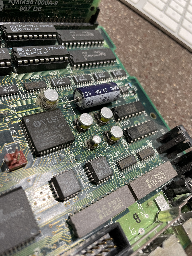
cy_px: 128
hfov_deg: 53.1
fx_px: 192
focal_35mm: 26
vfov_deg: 67.3
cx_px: 96
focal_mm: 4.2
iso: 160
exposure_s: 1/60
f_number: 1.6
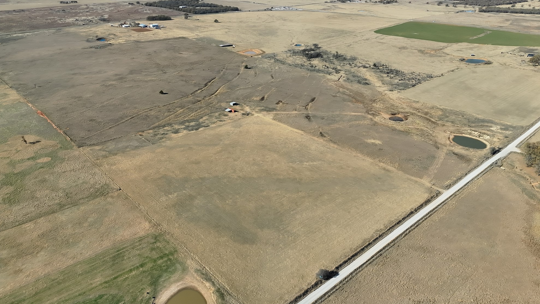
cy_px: 135
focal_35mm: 27
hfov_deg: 69.8
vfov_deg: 42.8
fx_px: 387
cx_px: 275
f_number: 1.7
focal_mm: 6.72
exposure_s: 1/5000
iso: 160
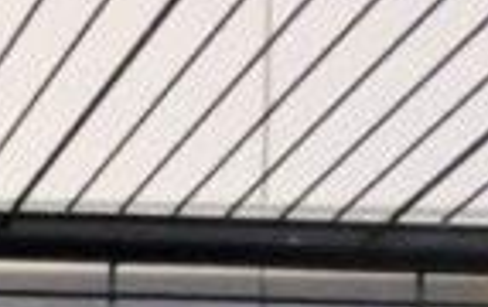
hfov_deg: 13.9
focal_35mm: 94
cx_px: -732
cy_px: 1225
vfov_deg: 8.1
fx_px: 1253
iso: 800
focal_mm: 1.74
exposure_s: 1/33
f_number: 2.2
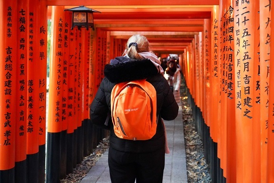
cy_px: 92
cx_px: 137
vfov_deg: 35.1
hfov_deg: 50.7
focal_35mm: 38
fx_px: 289
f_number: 4
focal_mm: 38
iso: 10000
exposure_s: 1/250
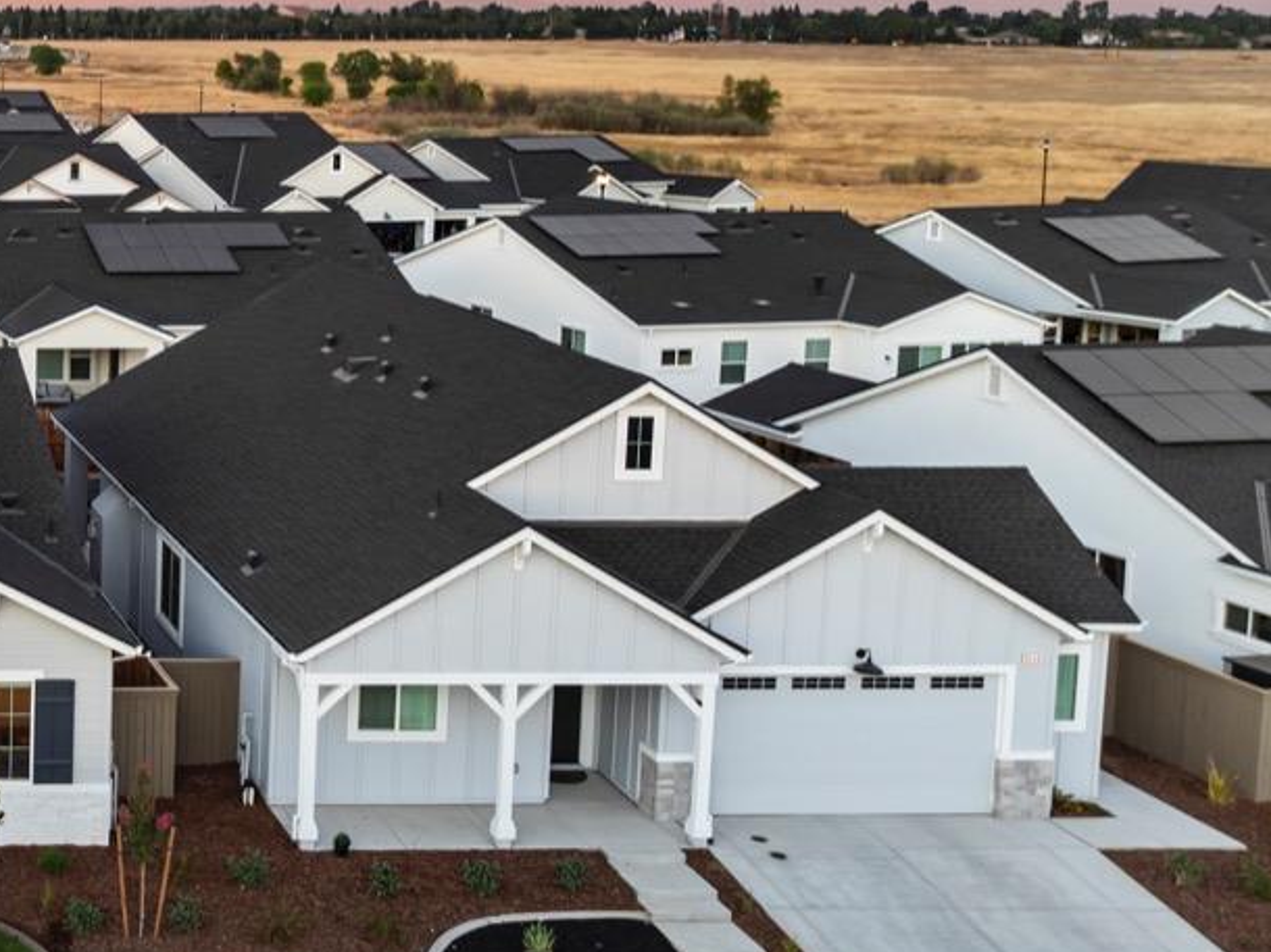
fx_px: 2165
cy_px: 249
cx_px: -283
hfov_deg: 28.2
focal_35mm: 59
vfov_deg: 24.6
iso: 130
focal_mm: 12.29
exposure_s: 1/15
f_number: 2.8
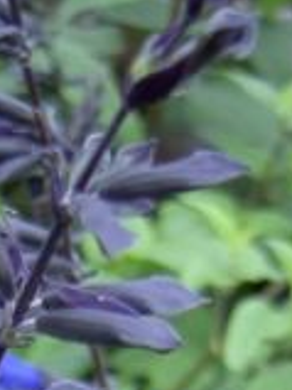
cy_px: 570
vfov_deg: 14.2
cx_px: -66
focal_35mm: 131
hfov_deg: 11.1
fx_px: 1475
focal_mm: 8
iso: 100
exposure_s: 1/65.8
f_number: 2.8
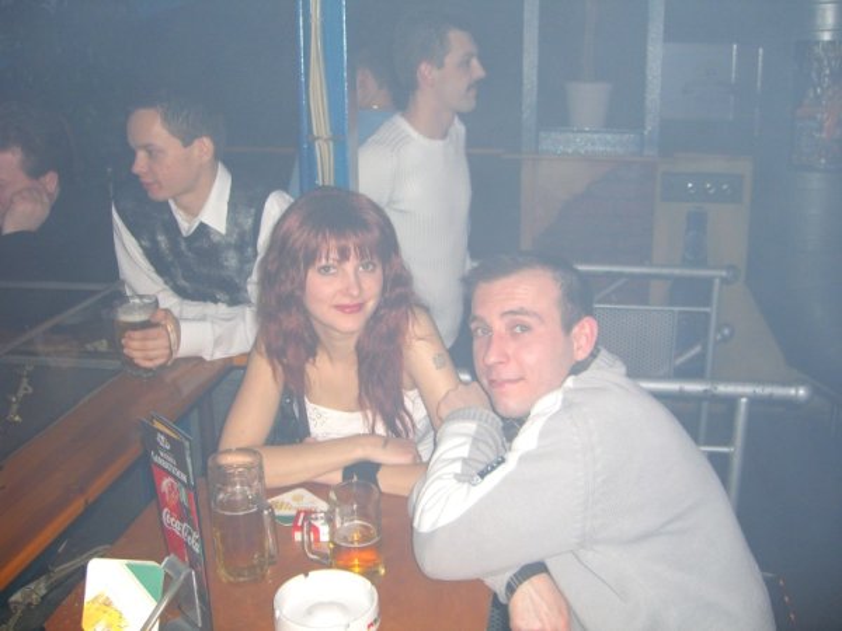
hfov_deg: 49.0
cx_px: 421
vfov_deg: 37.7
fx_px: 924
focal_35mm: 38
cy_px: 316
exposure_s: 1/60
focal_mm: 7.9
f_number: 2.8
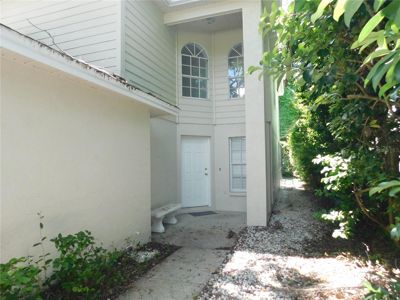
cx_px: 200
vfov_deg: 58.9
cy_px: 150
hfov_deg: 73.9
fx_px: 266
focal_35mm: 23
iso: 125
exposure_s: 1/100
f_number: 3
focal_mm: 4
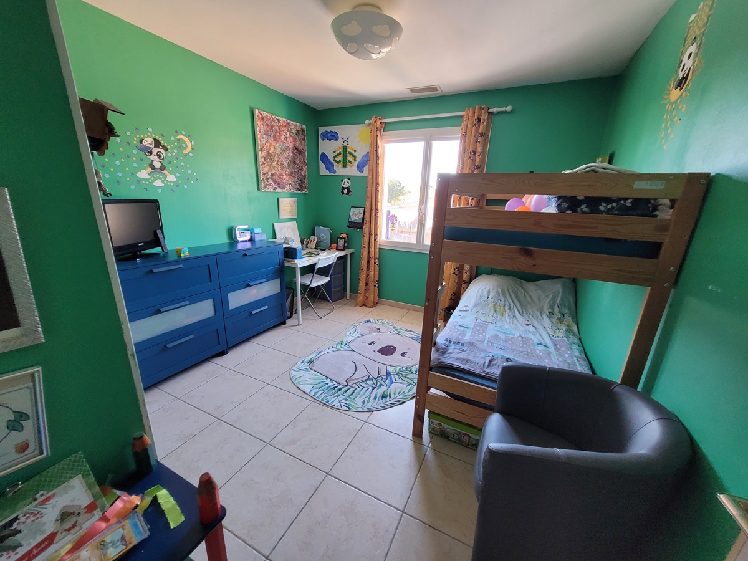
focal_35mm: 13
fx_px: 281
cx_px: 374
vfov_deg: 89.9
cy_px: 280
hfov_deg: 106.2
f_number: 2.2
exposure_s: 1/50
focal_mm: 1.74
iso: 160
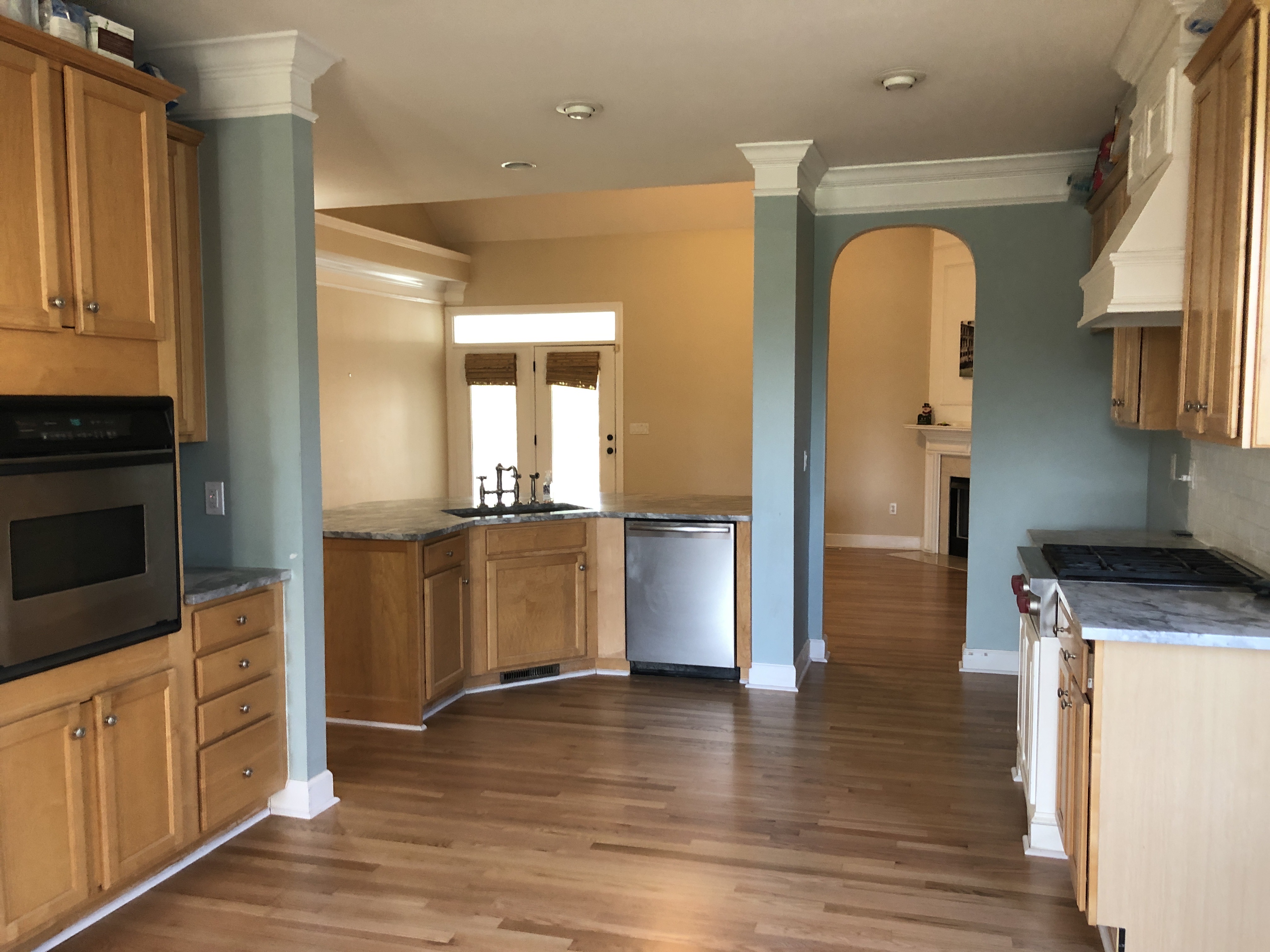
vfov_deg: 49.7
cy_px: 476
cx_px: 635
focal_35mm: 28
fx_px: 1027
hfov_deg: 63.4
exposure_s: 1/15
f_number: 1.8
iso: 50
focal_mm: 3.99
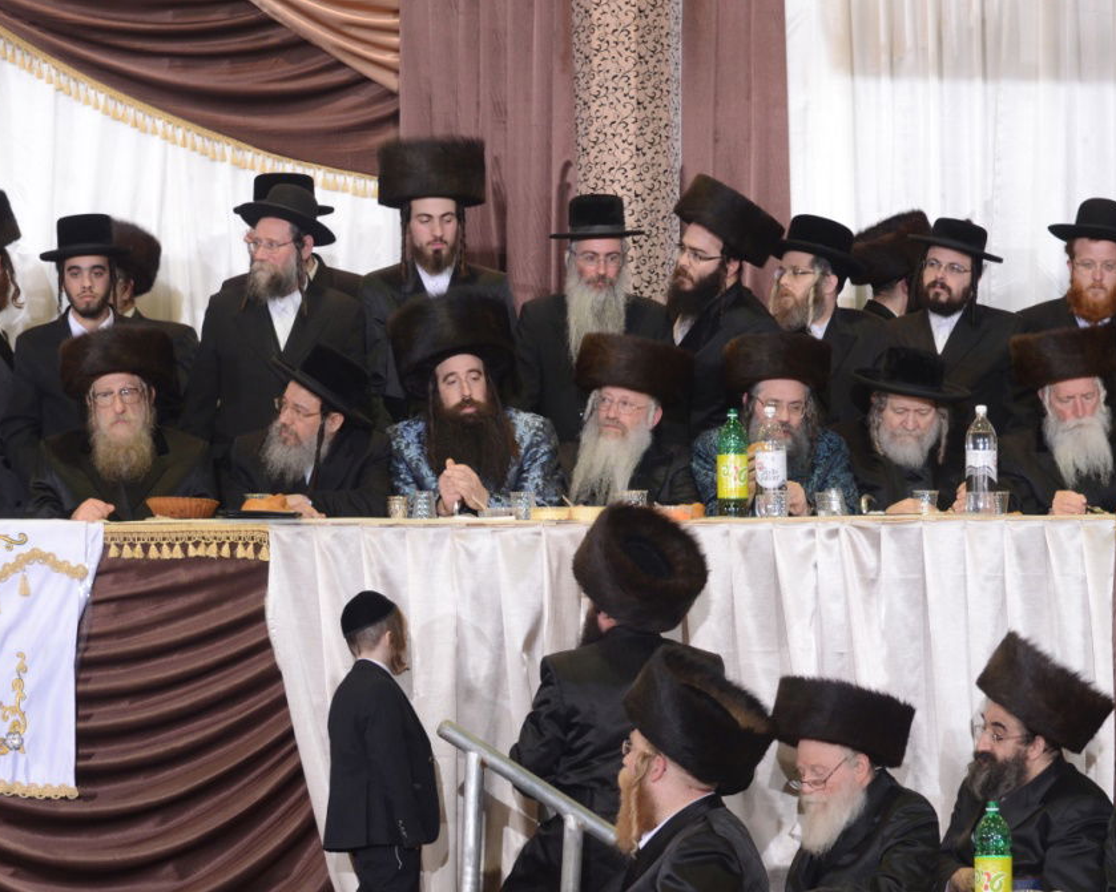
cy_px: 449
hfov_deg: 16.0
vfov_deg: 12.8
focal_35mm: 120
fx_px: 3963
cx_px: 556
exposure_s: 1/125
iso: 1000
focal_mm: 70
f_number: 5.6
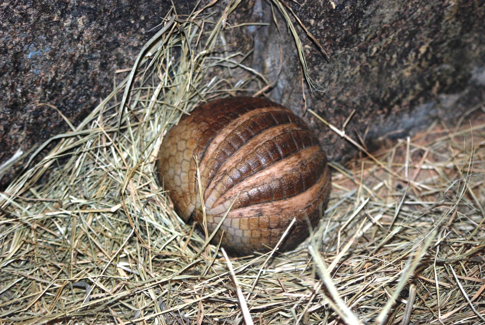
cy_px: 162
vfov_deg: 13.1
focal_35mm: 105
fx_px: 1416
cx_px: 242
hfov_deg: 19.4
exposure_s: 1/60
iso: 400
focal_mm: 70
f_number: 4
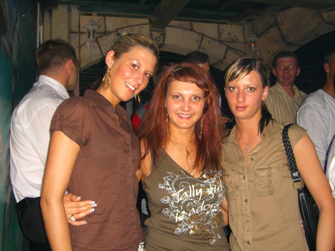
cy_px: 126
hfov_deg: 49.0
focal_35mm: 38
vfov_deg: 37.7
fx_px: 368
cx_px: 168
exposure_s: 1/60
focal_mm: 7.9
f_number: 2.8
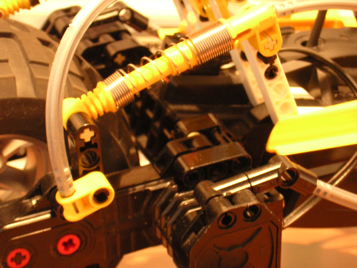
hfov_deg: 18.2
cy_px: 134
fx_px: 1114
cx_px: 178
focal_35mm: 108
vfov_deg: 13.7
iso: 400
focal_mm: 14.1
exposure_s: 2
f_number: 4.7
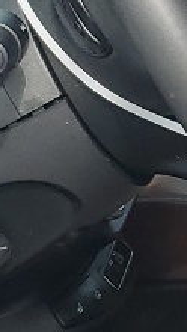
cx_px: 380
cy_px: 199
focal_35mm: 206
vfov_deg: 10.5
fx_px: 1813
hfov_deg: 5.8
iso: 50
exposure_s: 1/1111
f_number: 1.5
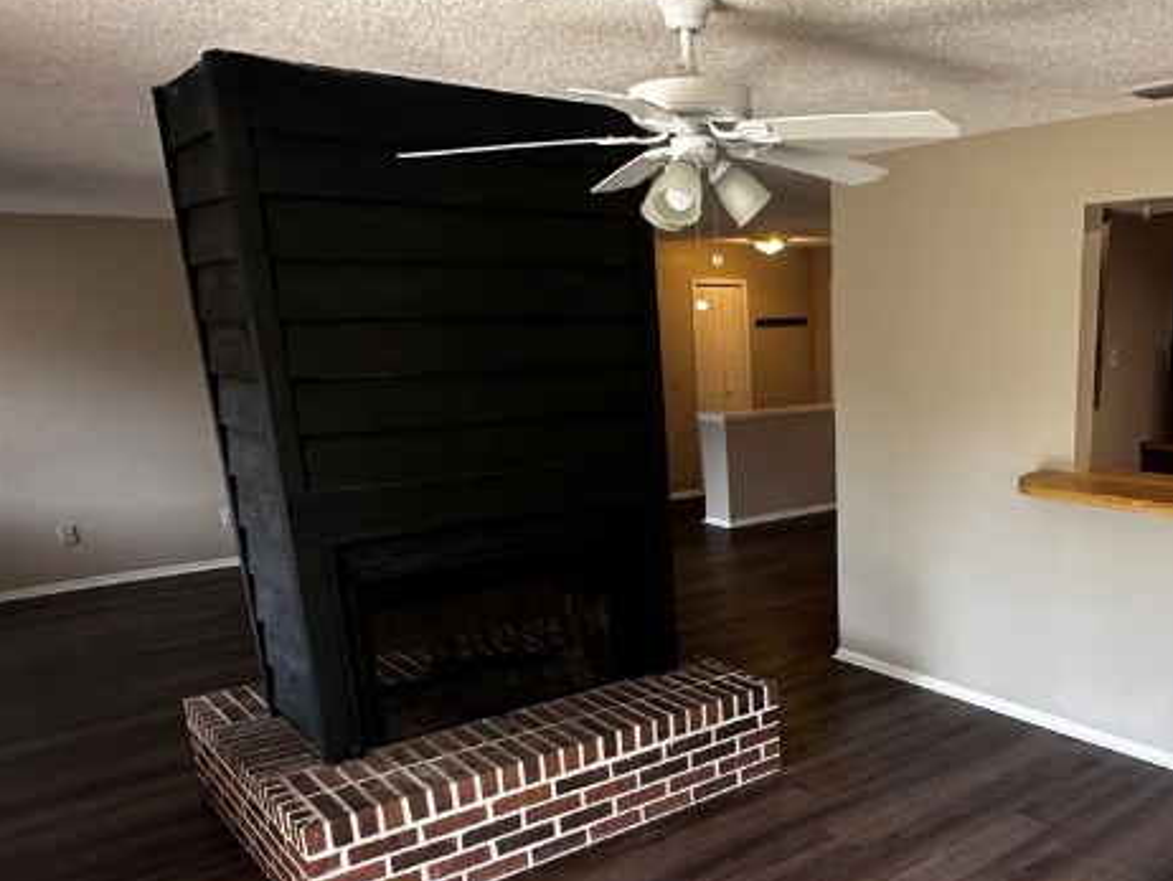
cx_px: 848
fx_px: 1051
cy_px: 614
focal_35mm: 31
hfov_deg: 56.1
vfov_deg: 44.5
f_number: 2.2
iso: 200
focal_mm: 2.22
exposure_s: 1/99
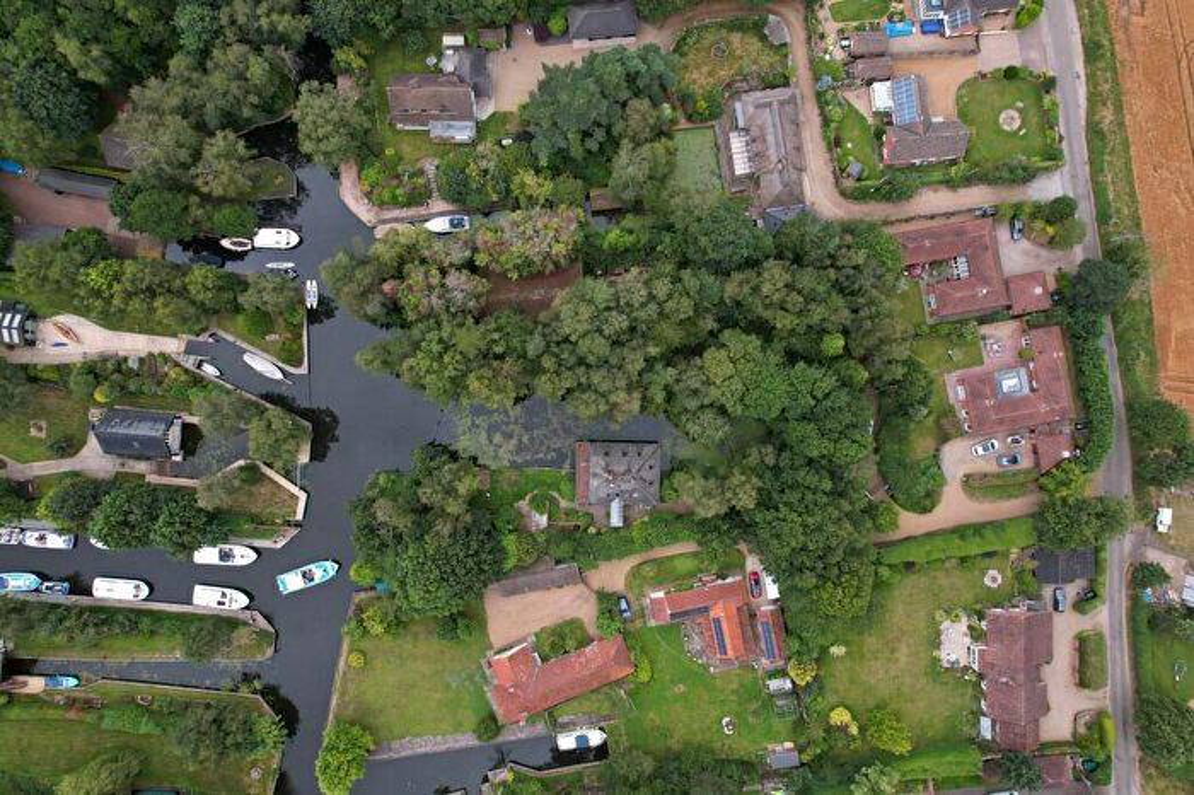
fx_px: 729
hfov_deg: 78.6
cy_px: 398
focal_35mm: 22
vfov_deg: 57.2
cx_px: 597
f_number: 2.8
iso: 100
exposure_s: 1/60
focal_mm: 8.38
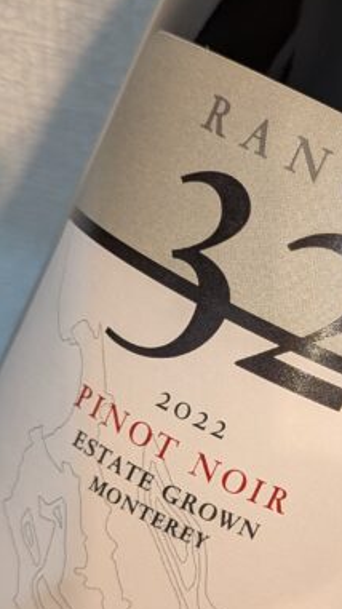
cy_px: 316
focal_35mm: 64
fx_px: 1033
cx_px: 353
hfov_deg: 18.3
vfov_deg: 32.8
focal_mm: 4.53
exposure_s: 1/37.5
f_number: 1.7
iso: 27
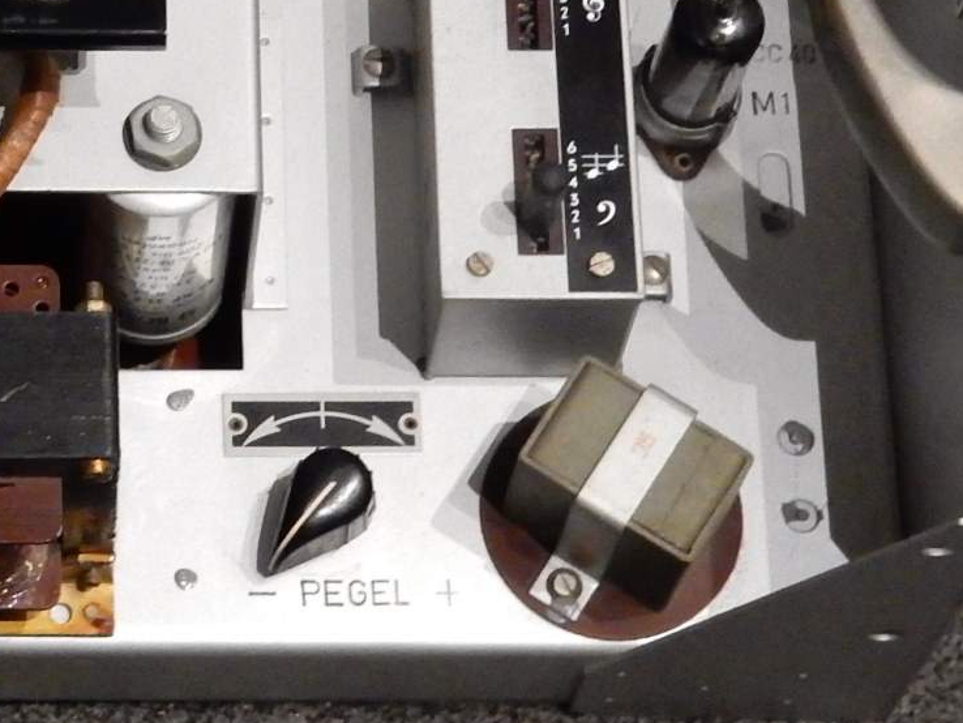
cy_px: 12
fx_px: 4369
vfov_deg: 9.4
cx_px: -160
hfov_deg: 12.3
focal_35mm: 157
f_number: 4.5
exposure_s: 1/8
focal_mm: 9
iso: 800
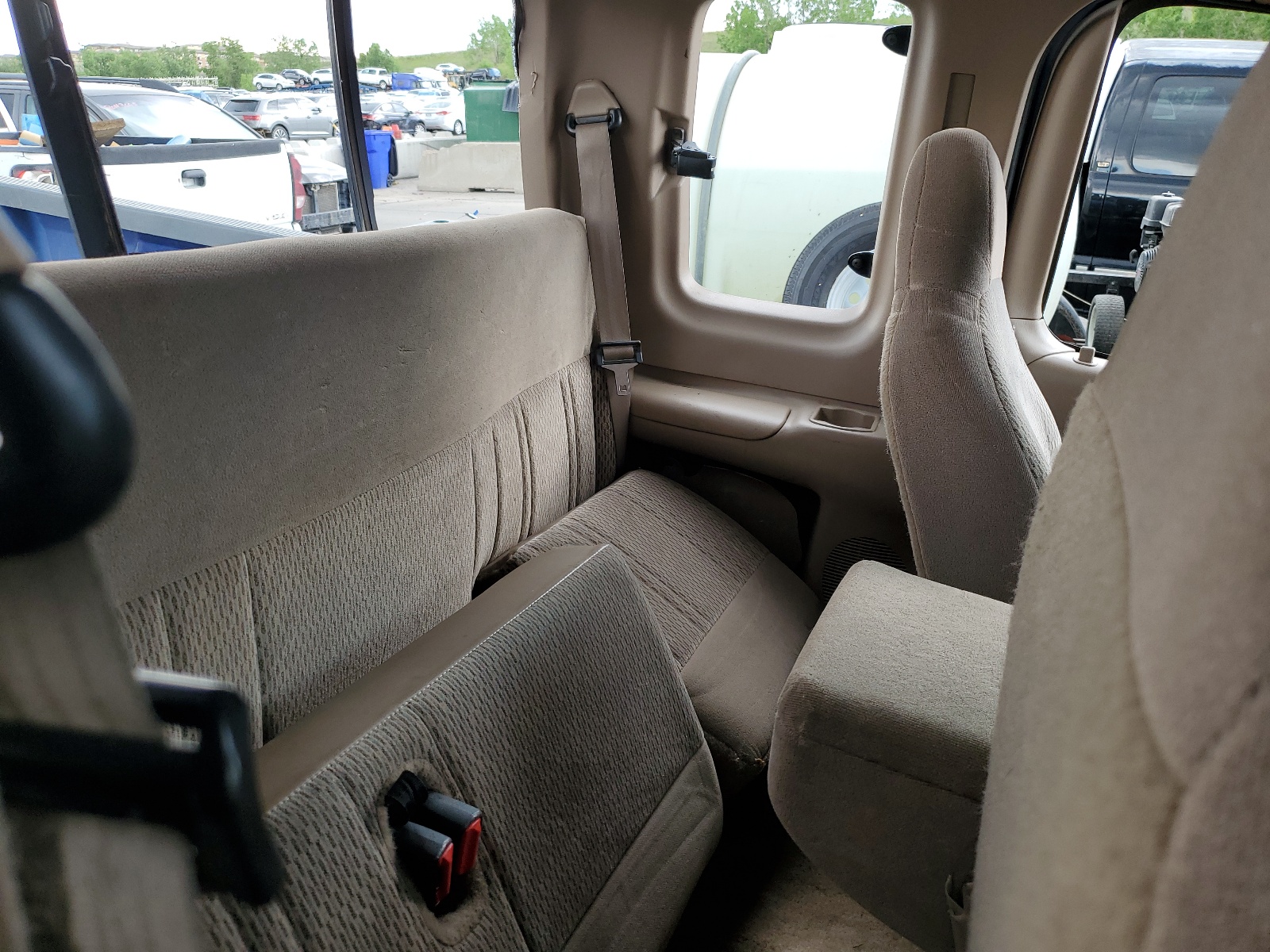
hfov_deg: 67.3
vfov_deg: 53.1
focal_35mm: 26
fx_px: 954
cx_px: 635
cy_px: 476
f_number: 1.5
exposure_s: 1/143
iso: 50
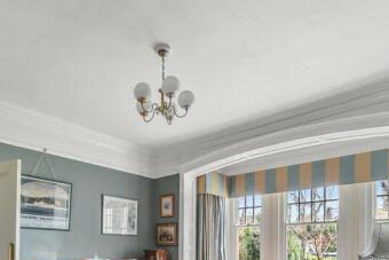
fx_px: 292
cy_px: 247
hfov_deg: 66.7
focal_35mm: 27
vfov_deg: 42.7
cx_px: 156
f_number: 8
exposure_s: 1.3
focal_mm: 14
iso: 400
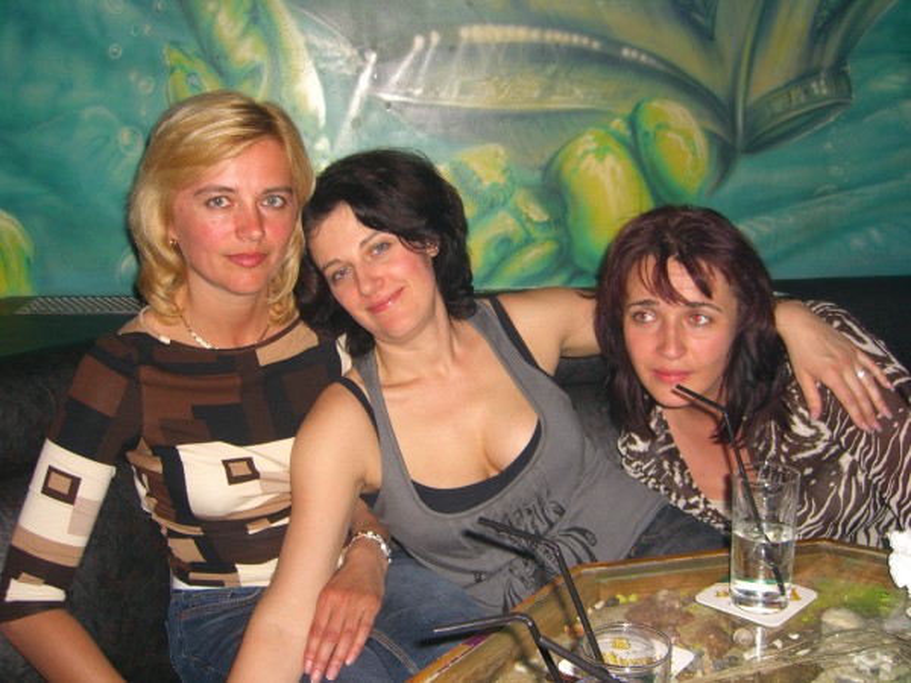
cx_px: 456
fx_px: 1000
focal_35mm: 38
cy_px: 342
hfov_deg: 49.0
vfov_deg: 37.7
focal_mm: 7.9
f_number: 2.8
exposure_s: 1/60
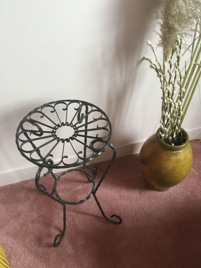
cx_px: 100
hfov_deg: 48.2
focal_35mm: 29
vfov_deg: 61.7
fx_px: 225
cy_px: 134
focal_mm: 4.15
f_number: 2.2
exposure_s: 1/33
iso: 125
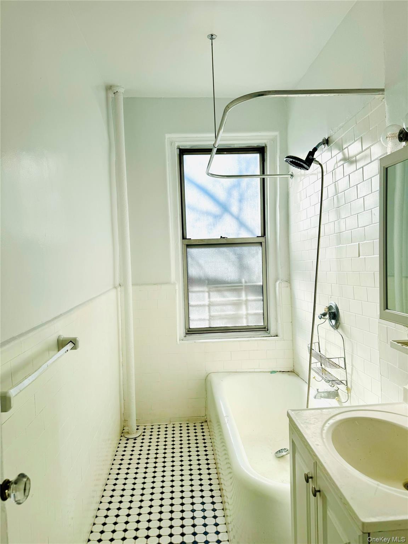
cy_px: 272
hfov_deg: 56.8
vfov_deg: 71.6
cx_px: 204
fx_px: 377
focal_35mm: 24
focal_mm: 6.76
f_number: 1.78
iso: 80
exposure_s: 1/1869
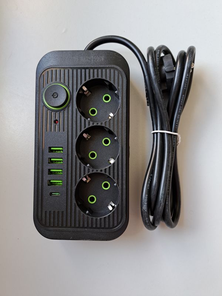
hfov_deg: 56.8
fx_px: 205
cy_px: 148
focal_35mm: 24
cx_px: 111
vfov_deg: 71.6
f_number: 1.8
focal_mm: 5.23
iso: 80
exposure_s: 1/60
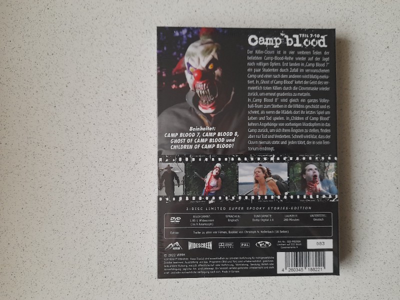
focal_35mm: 25
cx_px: 200
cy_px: 150
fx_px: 289
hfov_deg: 69.4
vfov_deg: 54.9
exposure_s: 1/33
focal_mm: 4.6
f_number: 2
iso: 320
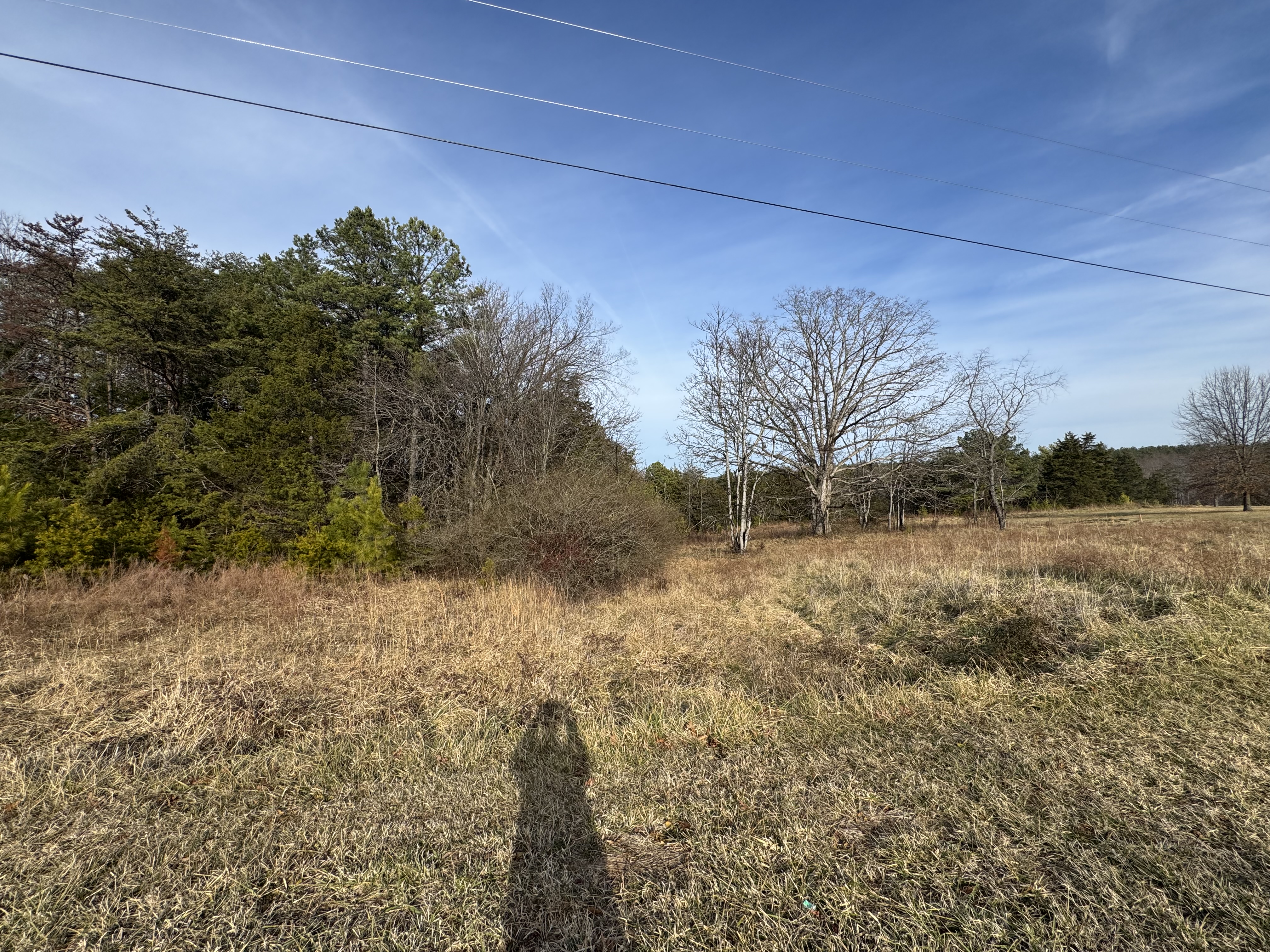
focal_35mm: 14
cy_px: 476
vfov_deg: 85.7
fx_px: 514
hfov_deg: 102.1
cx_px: 635
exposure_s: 1/1477
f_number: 2.2
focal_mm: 2.22
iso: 50
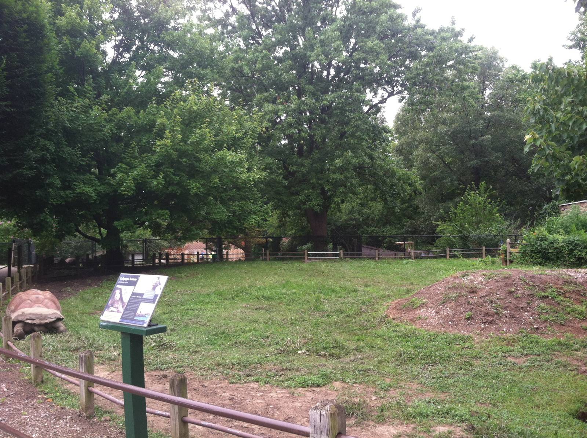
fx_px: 593
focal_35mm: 35
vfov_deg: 40.6
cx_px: 294
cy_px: 219
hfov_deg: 52.7
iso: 80
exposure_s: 1/211
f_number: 2.8
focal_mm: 3.85
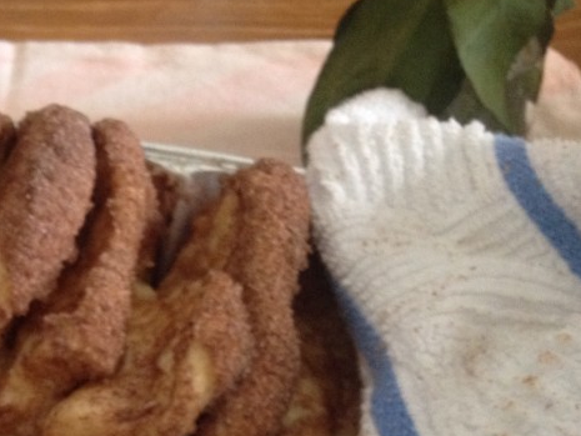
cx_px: 25
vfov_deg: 18.6
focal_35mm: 77
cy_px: 448
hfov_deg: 24.4
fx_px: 1293
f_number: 2.4
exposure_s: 1/20
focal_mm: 4.28
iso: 250
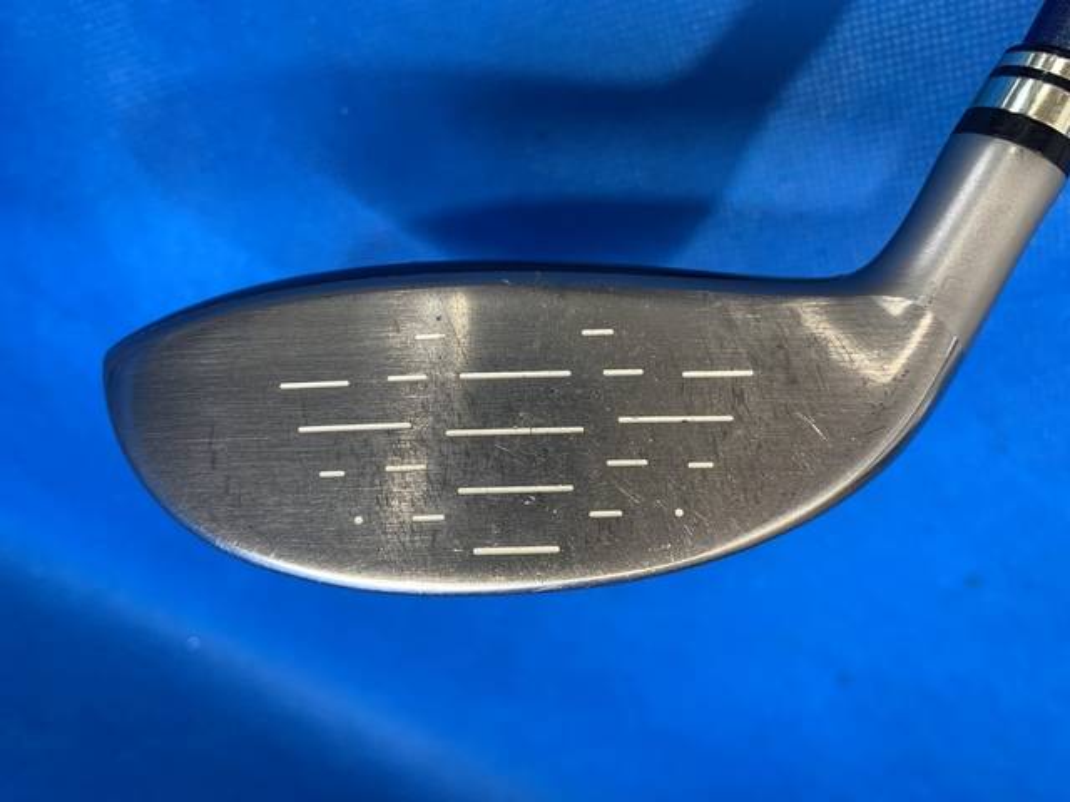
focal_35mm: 26
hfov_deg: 67.3
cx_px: 535
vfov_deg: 53.1
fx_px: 804
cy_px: 401
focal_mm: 4.25
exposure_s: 1/60
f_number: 1.8
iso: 100
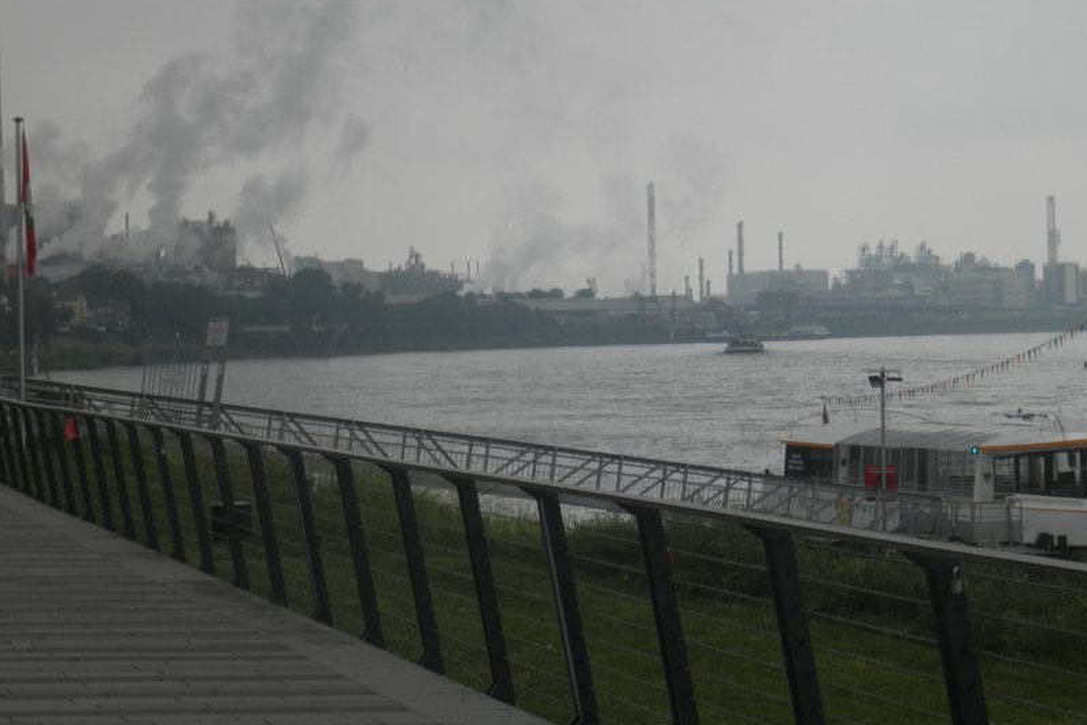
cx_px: 547
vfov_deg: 12.9
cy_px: 349
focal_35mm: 106
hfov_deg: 19.3
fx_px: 3201
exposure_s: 1/160
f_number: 5.3
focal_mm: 17.9
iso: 64
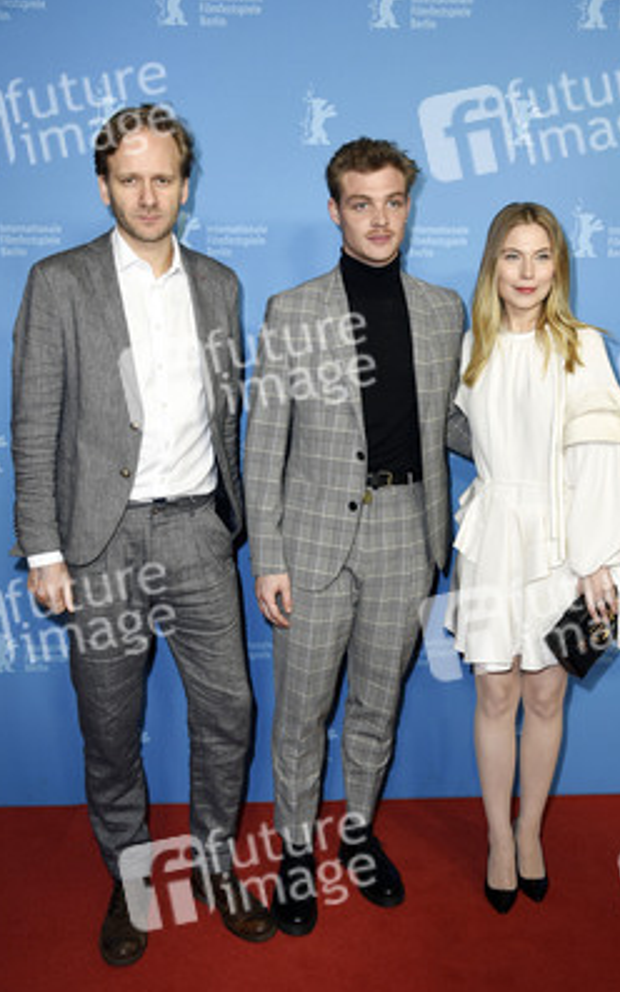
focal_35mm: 37
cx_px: 321
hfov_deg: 34.4
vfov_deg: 52.8
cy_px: 497
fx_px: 1001
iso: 1000
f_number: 5.6
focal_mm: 36
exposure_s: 1/160
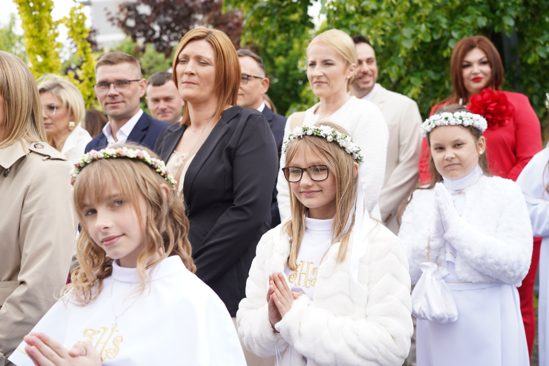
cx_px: 274
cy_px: 183
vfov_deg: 27.0
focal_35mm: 50
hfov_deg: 39.6
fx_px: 763
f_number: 5
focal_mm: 50
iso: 100
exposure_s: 1/100
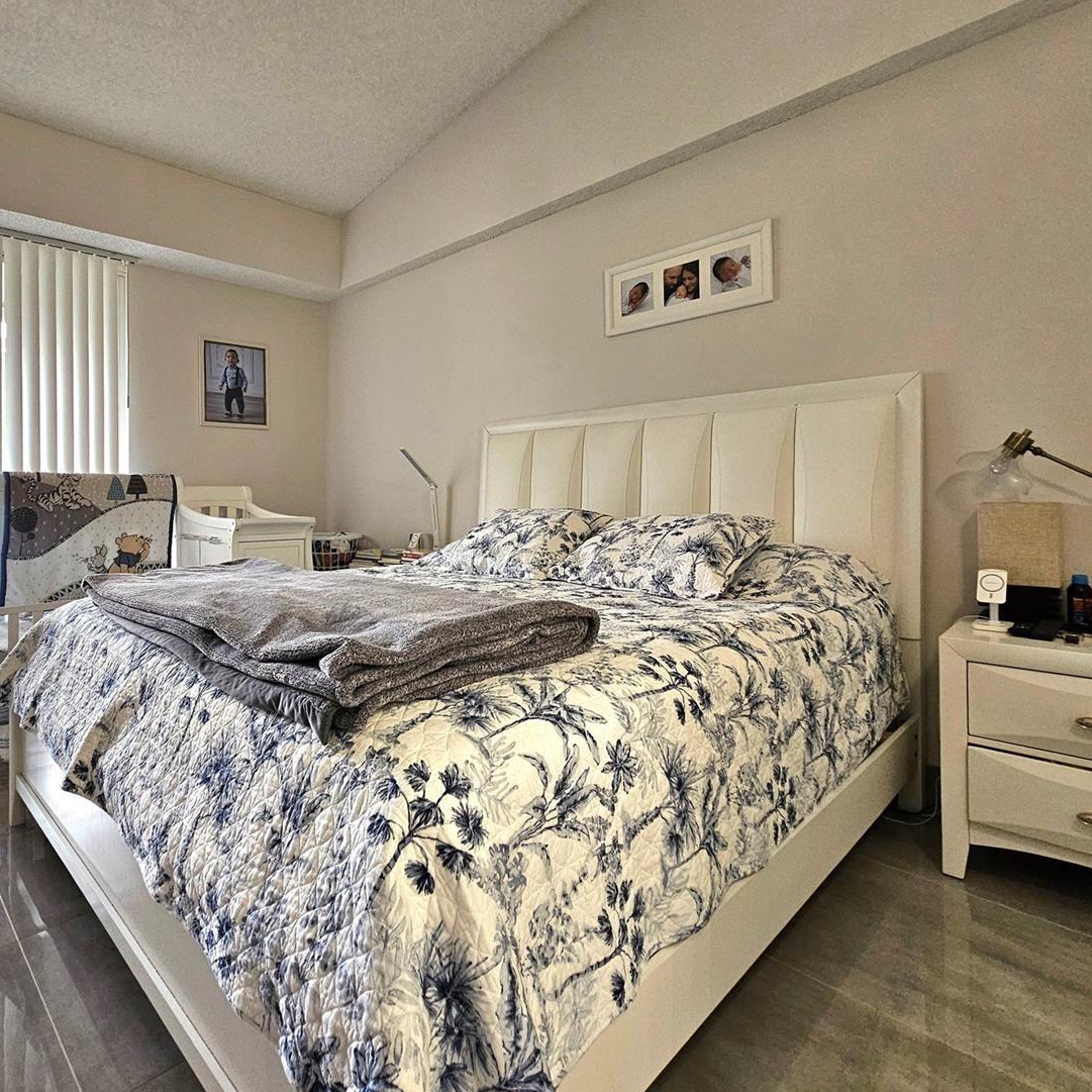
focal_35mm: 17
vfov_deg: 83.7
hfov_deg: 83.1
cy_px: 492
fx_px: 607
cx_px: 448
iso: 250
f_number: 2.2
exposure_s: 1/60.2
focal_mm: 2.2
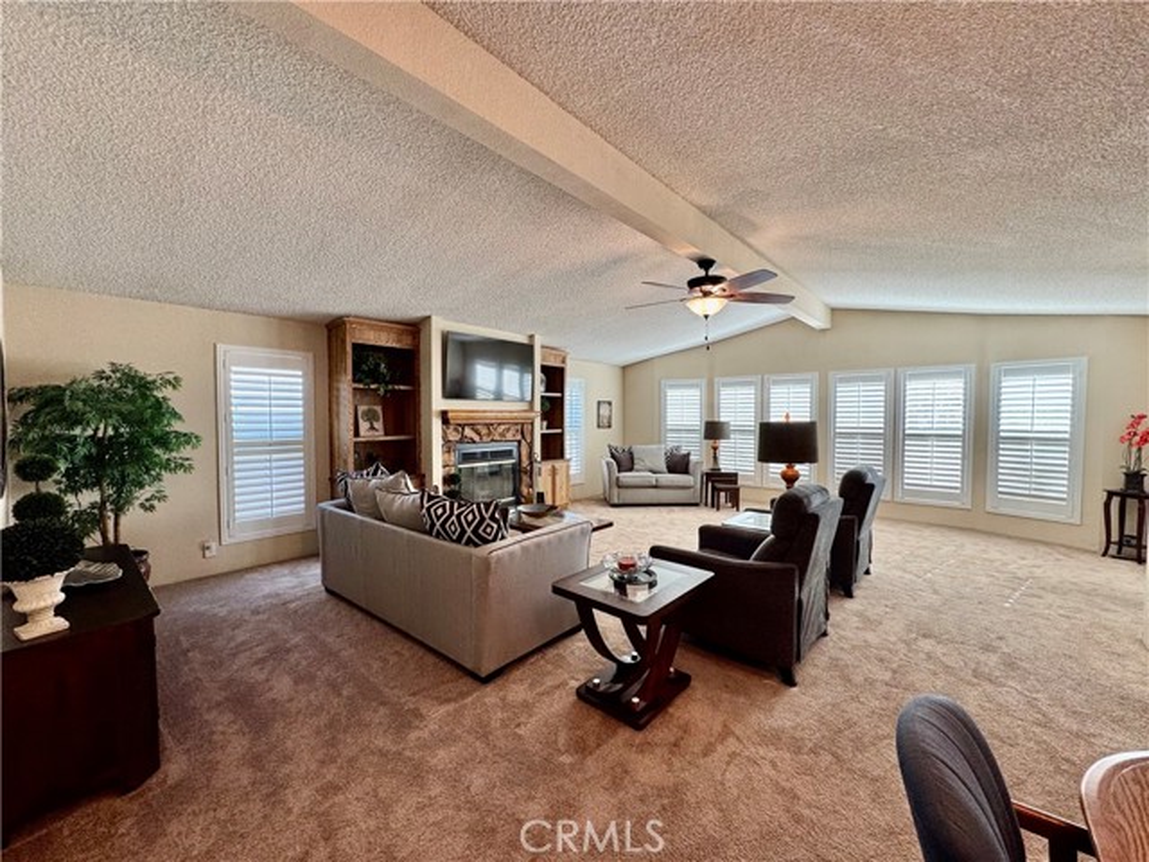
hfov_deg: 102.1
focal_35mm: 14
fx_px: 465
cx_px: 574
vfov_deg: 85.7
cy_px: 431
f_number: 2.2
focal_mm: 2.22
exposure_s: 1/120
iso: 160
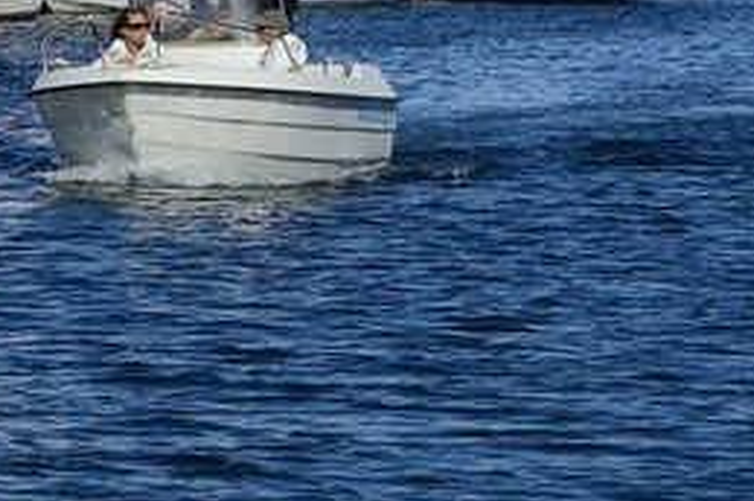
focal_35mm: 247
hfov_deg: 7.4
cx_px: -1435
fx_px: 5167
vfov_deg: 5.4
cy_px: -463
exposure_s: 1/400
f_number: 13
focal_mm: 40
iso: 200
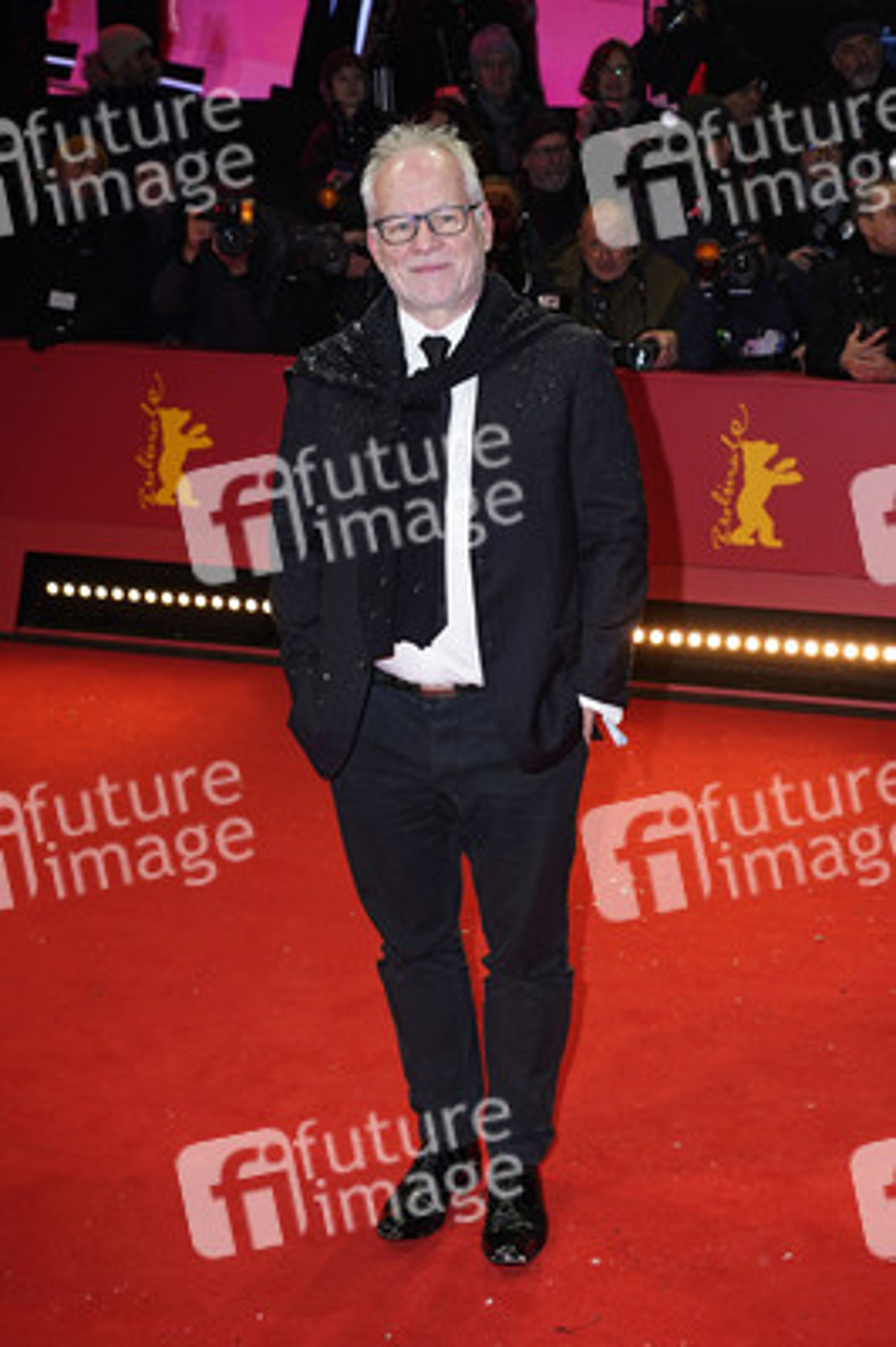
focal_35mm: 44
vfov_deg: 44.5
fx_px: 1645
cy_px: 674
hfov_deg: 30.5
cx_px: 448
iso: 640
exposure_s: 1/160
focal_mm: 44
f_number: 5.6
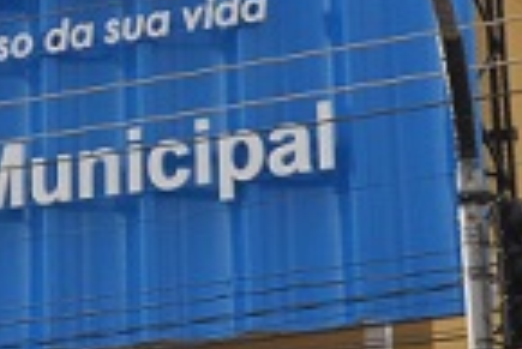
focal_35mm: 160
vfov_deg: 8.6
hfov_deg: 12.7
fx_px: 2327
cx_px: 29
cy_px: 38
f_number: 22
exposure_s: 1/200
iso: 400
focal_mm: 23
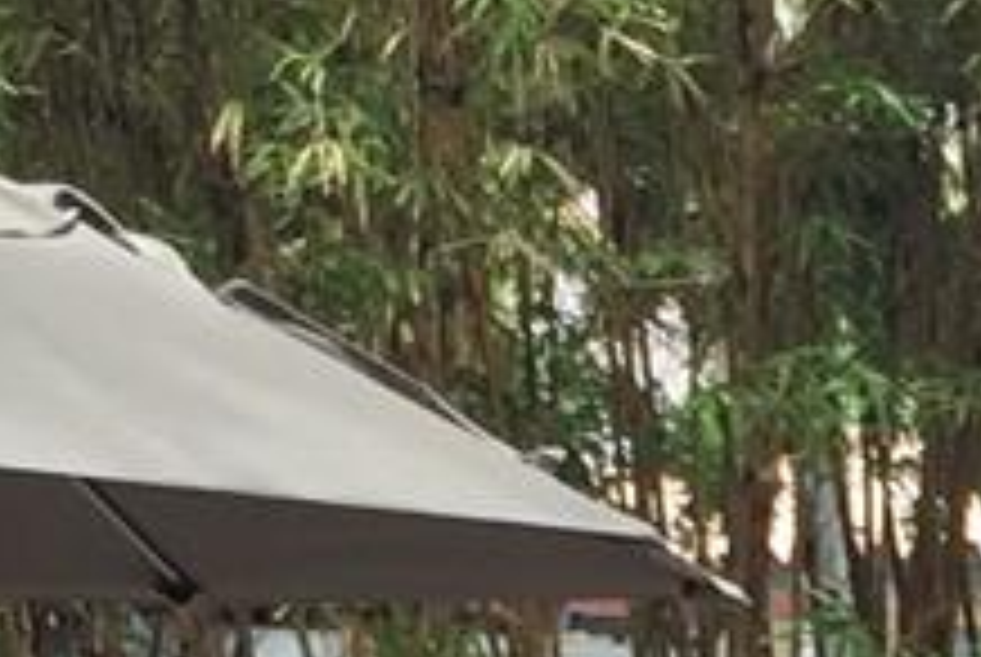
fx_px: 6030
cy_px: 1674
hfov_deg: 9.0
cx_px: 1638
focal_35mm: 221
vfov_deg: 5.9
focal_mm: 4.15
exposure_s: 1/412
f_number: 2.2
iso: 32
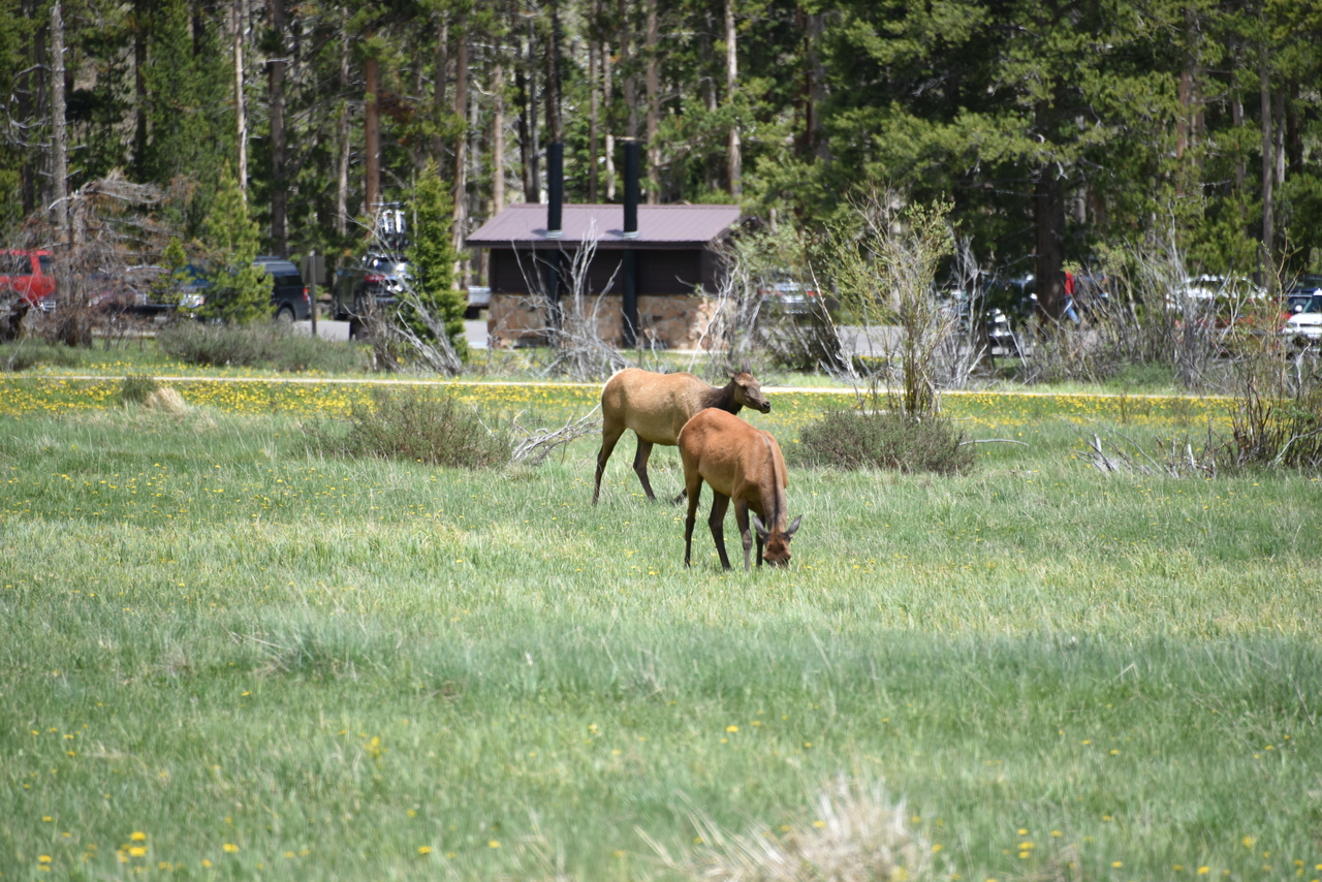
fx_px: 11018
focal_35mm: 300
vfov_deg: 4.6
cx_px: 661
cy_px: 441
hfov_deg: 6.9
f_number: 5.6
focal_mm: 300
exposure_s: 1/640
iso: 220
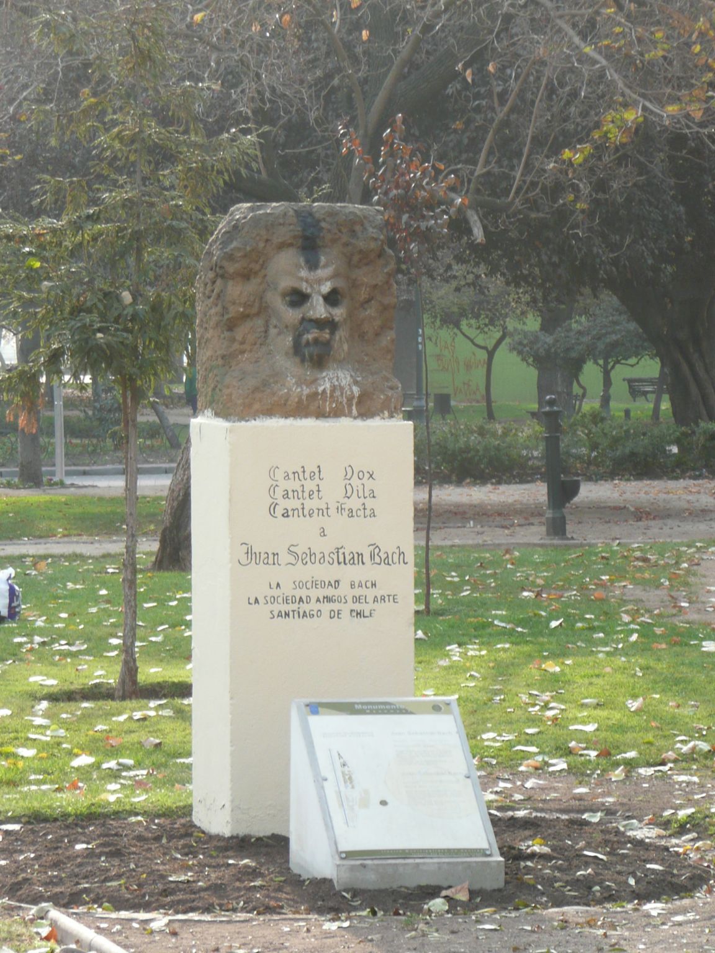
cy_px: 476
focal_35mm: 190
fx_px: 5233
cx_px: 358
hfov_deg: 7.8
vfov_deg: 10.4
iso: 100
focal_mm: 26
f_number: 4.8
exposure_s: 1/50
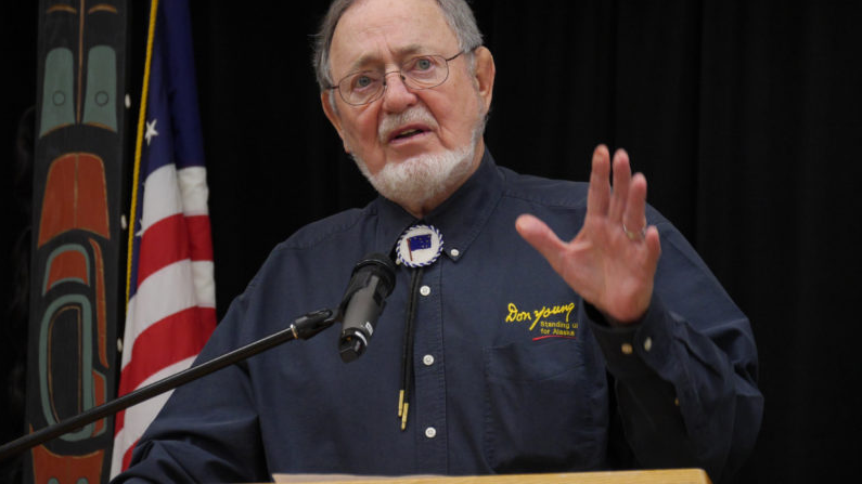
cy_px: 224
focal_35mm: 232
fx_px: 5302
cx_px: 445
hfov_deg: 9.3
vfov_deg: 5.2
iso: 1600
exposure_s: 1/100
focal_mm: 102
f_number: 5.4
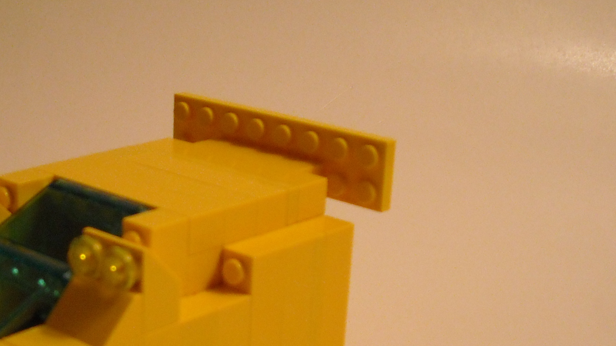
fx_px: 1160
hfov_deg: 29.1
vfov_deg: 16.9
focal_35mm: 71
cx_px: 121
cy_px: 277
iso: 259
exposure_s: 1/60
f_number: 2.8
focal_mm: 5.7
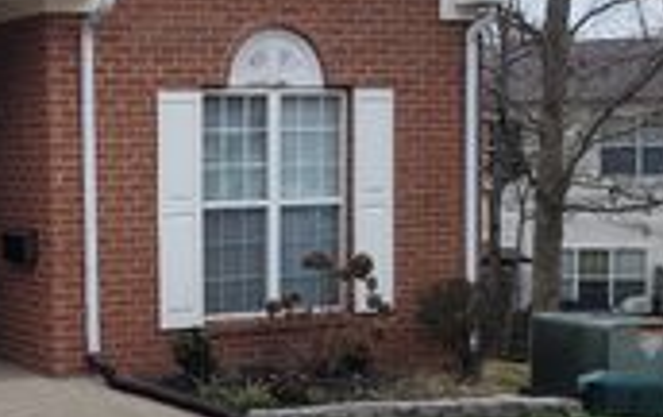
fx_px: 1447
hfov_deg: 24.9
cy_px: 234
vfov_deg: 16.4
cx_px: 46
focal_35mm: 80
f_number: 1.8
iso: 40
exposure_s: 1/809
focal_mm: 5.4
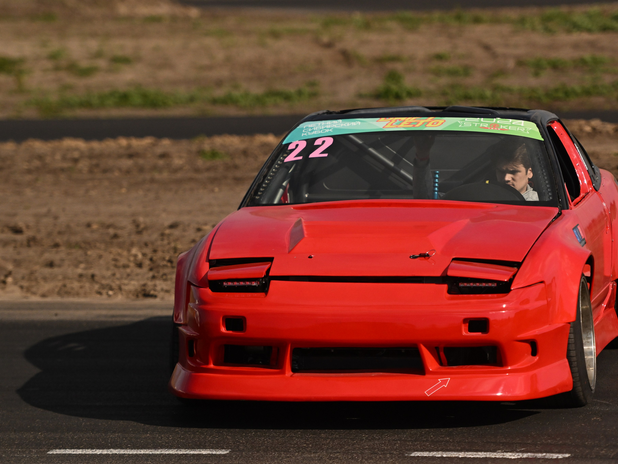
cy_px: 232
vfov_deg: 5.9
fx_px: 4498
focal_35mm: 252
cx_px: 346
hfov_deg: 7.9
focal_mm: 155
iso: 900
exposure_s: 1/32000
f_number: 2.8
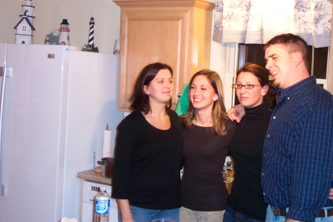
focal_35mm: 62
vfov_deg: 21.9
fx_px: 574
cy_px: 93
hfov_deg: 32.3
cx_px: 189
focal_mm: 9.8
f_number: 3.1
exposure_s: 1/30
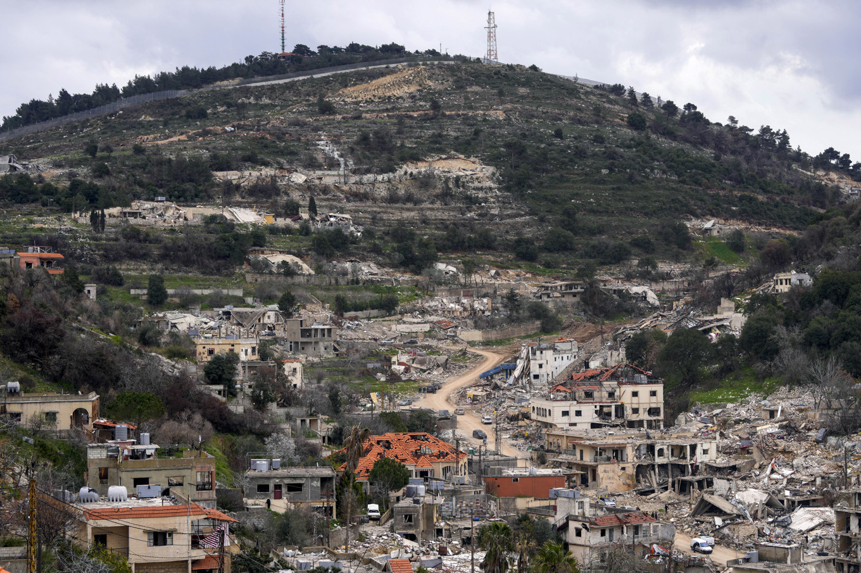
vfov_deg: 19.2
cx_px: 430
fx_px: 1698
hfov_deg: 28.5
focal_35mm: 71
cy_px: 286
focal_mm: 71
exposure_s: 1/800
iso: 125
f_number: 4.5
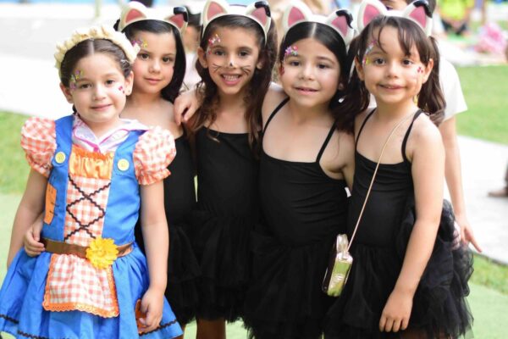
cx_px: 254
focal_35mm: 75
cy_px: 170
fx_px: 1058
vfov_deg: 18.2
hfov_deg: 27.0
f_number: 1.8
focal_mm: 50
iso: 500
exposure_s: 1/500
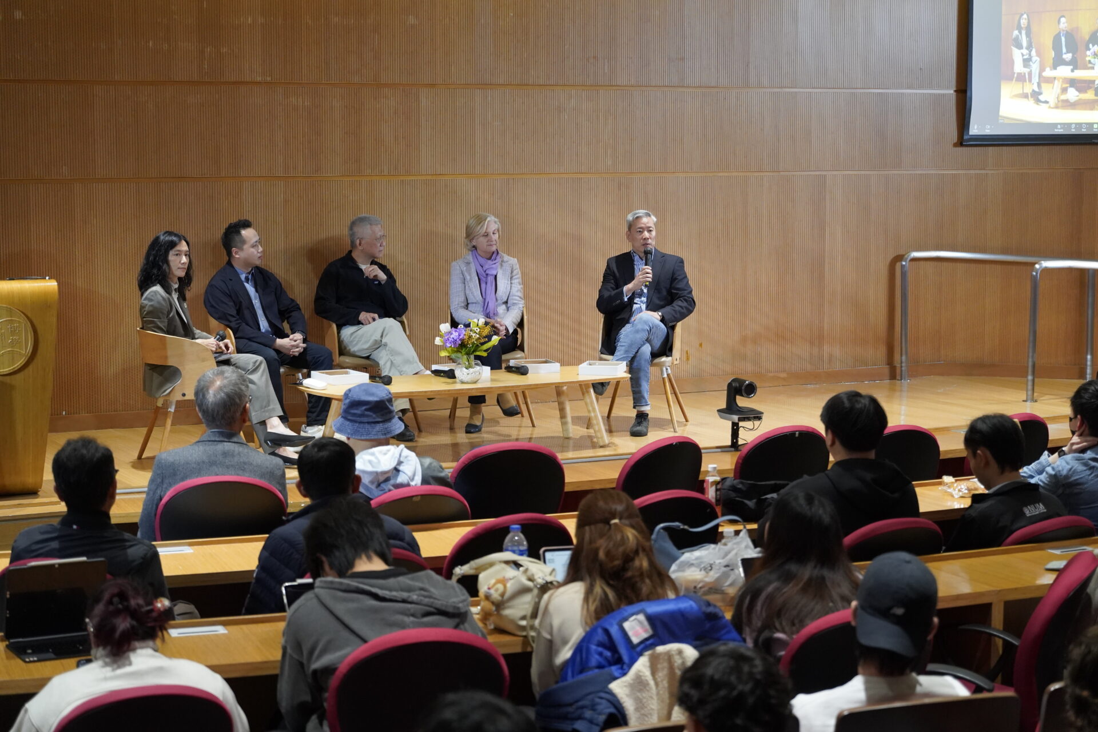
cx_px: 549
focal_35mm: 70
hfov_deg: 28.8
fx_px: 2135
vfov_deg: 19.5
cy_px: 366
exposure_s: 1/160
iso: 4000
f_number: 4
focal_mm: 70
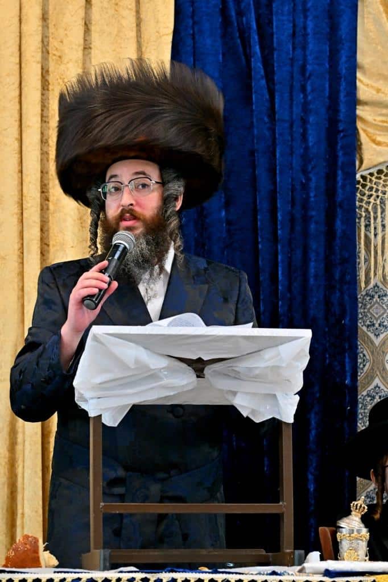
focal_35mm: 135
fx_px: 2184
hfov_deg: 10.2
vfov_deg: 15.2
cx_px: 194
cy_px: 291
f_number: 4
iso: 400
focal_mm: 90
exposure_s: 1/160
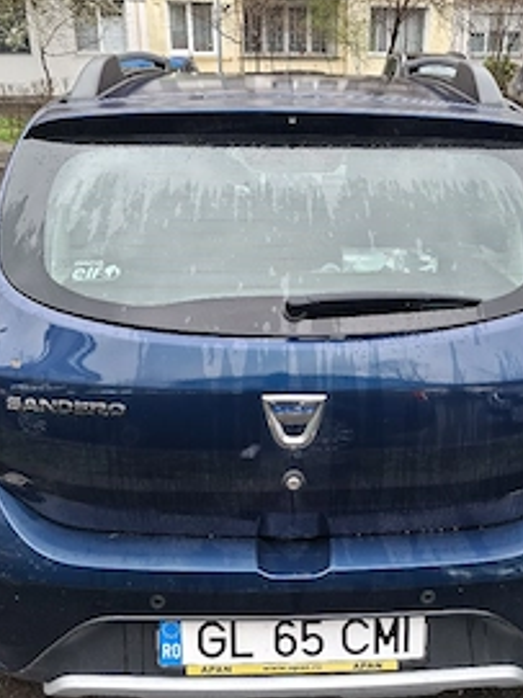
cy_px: 314
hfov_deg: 41.6
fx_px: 685
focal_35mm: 34
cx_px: 309
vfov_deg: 53.9
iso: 50
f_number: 1.8
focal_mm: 5.54
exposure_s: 1/120
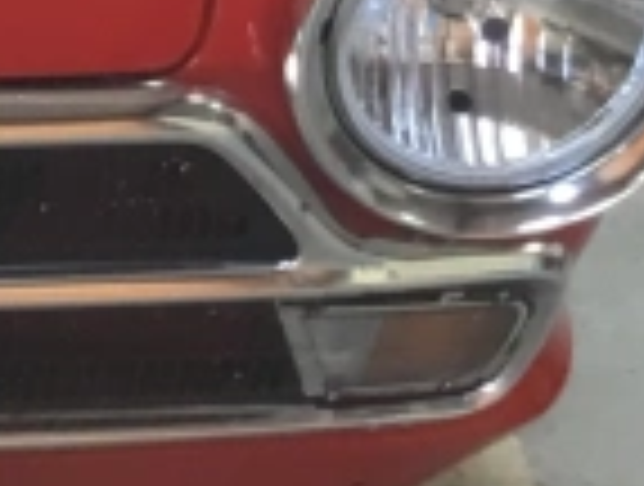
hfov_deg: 10.4
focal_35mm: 173
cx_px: -680
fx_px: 3227
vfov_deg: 8.3
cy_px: -396
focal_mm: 3.3
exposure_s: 1/33
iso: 80
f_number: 2.4
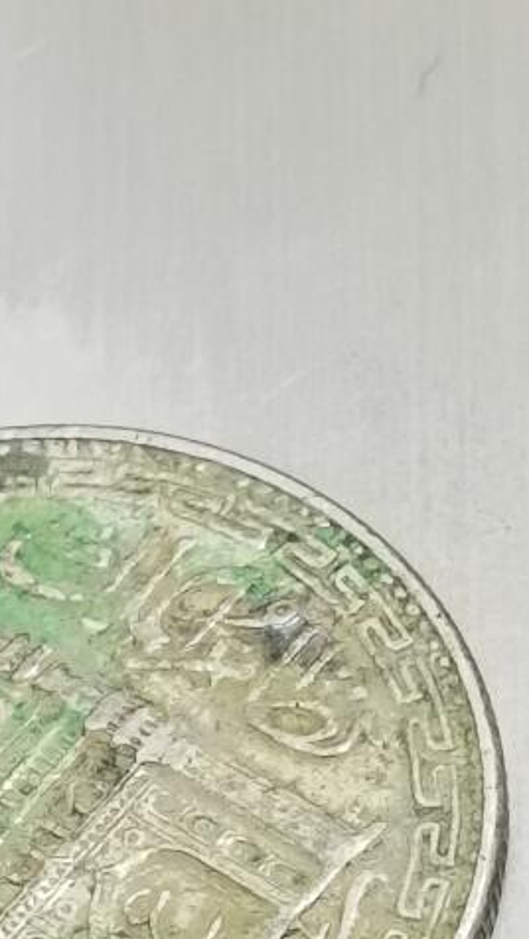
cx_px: 49
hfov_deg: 5.2
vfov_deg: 9.1
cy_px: 821
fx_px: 5856
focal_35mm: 235
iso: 160
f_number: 1.9
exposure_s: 1/100
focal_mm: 6.67
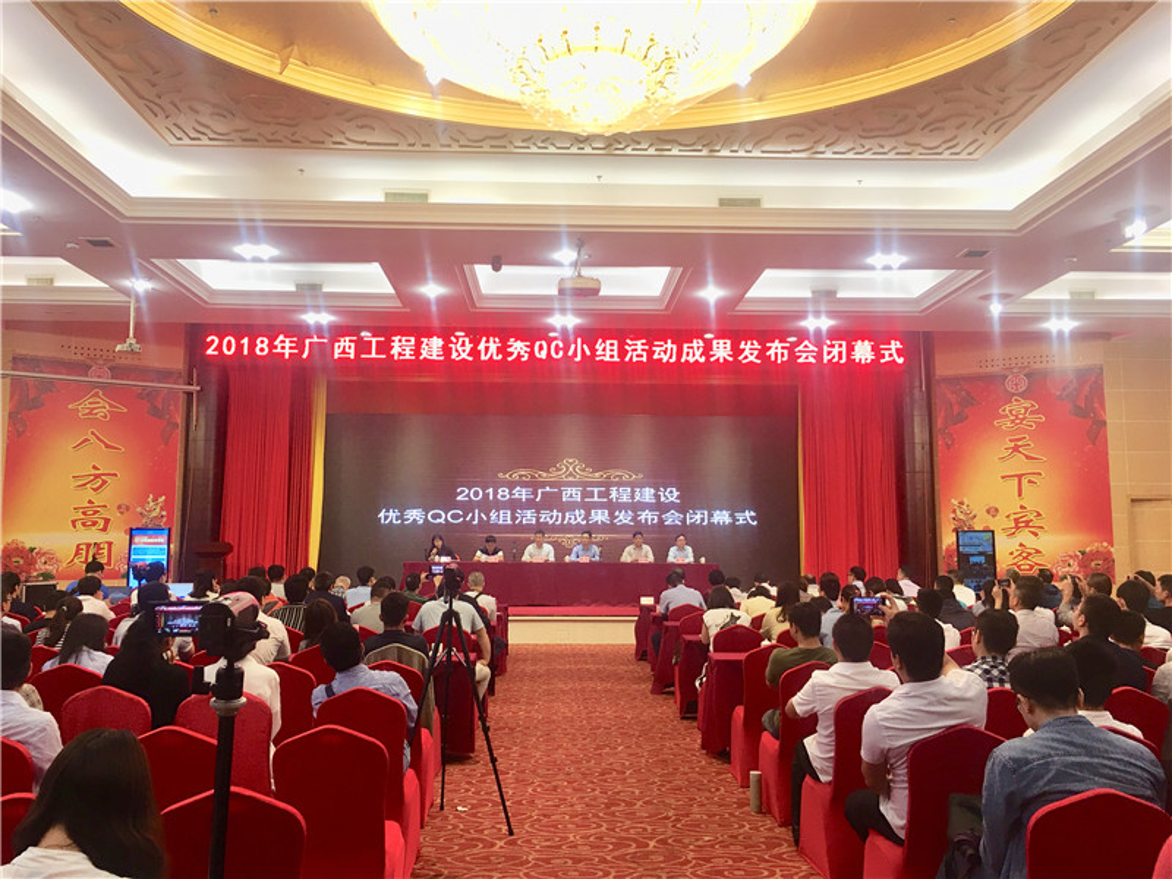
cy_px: 440
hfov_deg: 61.7
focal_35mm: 29
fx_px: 982
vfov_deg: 48.2
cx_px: 586
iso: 32
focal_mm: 4.15
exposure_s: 1/33
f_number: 2.2
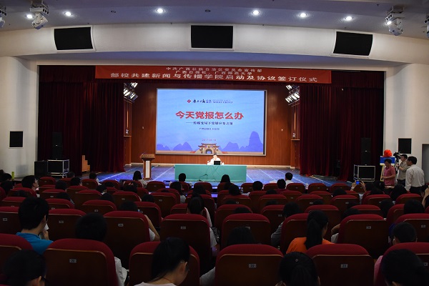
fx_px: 286
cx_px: 214
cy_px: 143
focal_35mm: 24
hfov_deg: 73.7
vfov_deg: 53.1
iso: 3200
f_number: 5.6
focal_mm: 24
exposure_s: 1/160
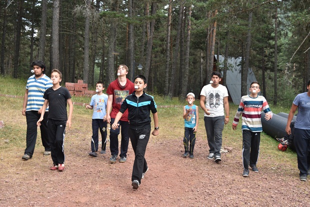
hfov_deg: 41.1
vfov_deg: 28.1
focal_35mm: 48
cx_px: 155
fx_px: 413
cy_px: 104
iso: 320
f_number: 5.6
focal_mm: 32
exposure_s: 1/250
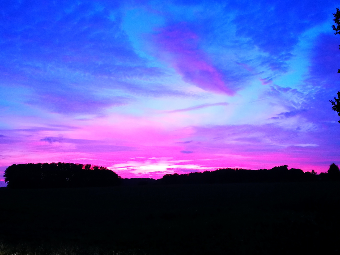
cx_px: 170
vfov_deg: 39.7
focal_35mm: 36
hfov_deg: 51.4
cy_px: 128
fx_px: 354
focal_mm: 4.5
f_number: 2.2
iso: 320
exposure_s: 1/25
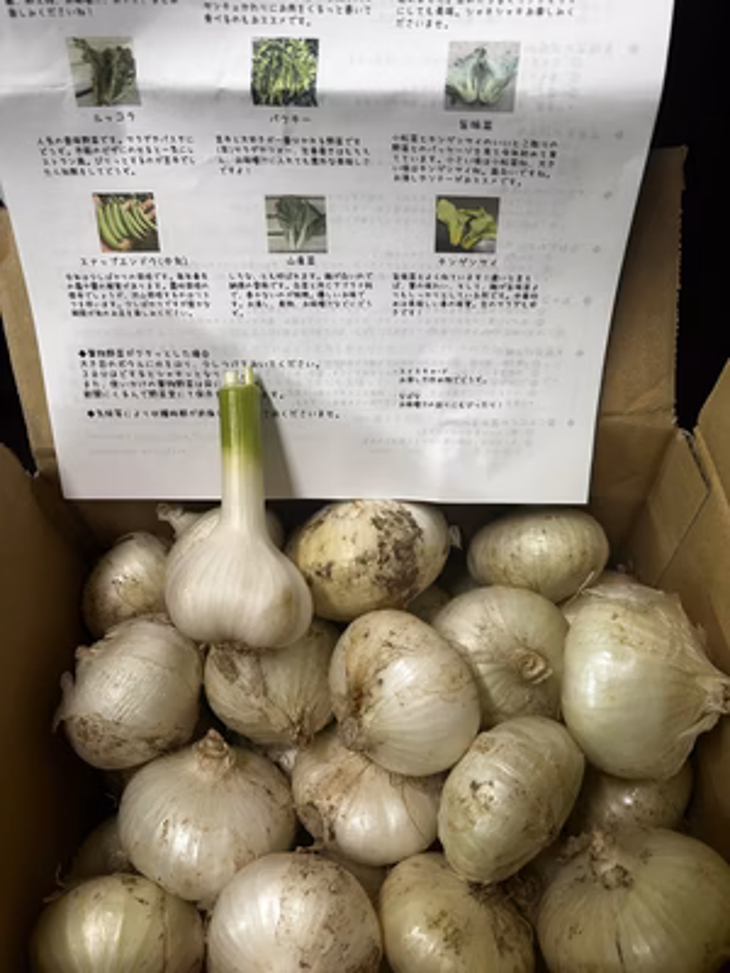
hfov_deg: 53.1
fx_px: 731
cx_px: 365
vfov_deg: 67.3
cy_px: 486
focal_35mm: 26
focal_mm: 5.7
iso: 125
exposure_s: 1/100
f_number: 1.5
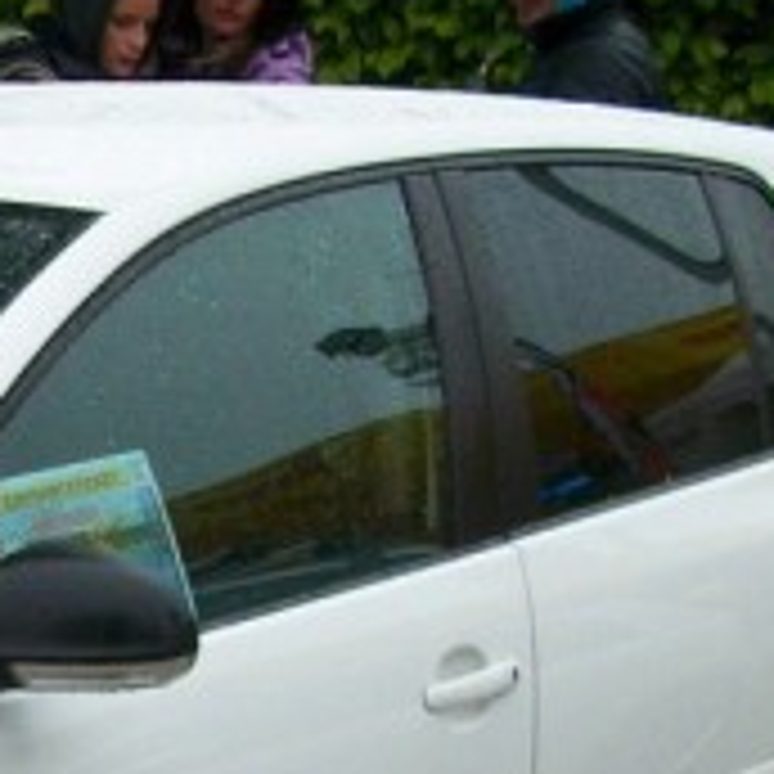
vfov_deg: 12.1
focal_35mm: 140
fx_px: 3542
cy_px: 1004
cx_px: -472
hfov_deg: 11.8
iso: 80
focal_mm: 5.7
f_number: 2.9
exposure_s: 1/272
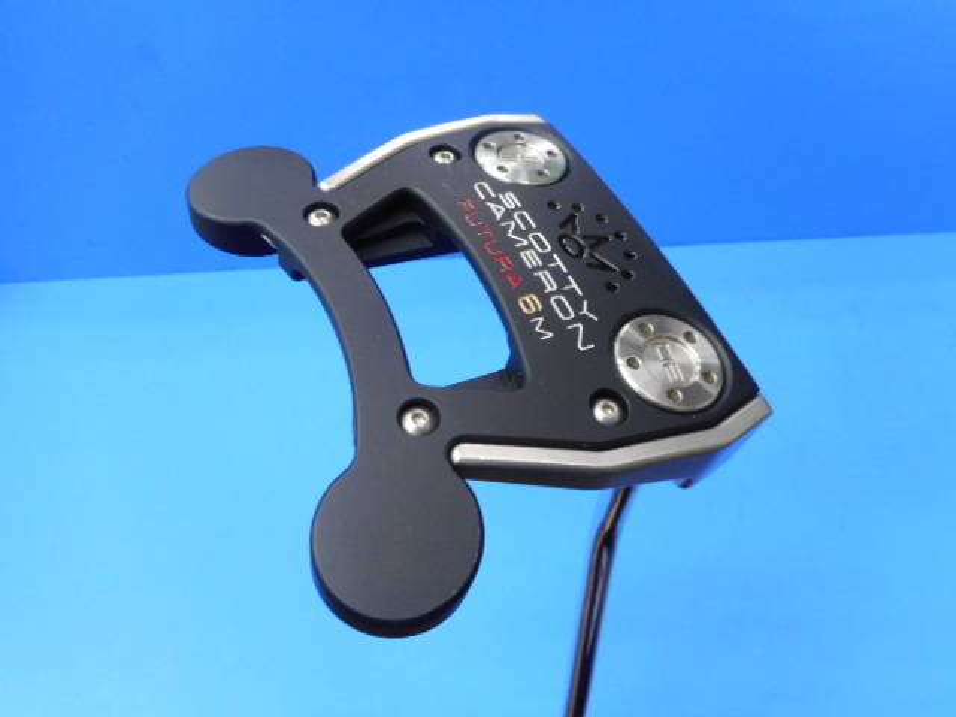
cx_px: 478
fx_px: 690
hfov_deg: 69.4
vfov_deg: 54.9
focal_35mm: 25
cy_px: 358
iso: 140
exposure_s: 1/30
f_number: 3.7
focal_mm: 4.5
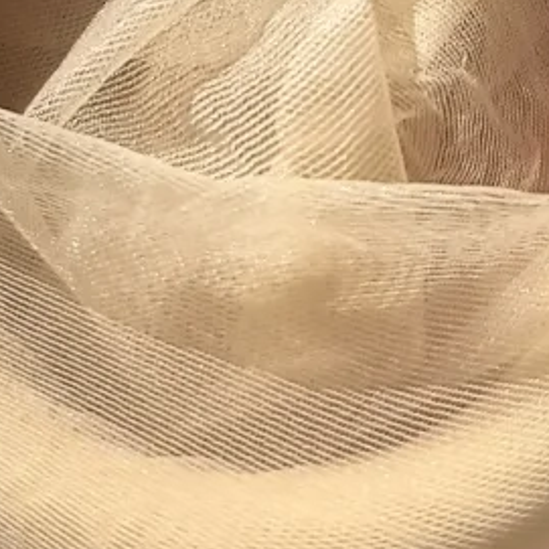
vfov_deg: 12.8
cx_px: 480
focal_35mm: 127
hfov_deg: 13.6
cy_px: -361
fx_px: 2279
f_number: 2
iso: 50
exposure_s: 1/5181
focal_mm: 8.5
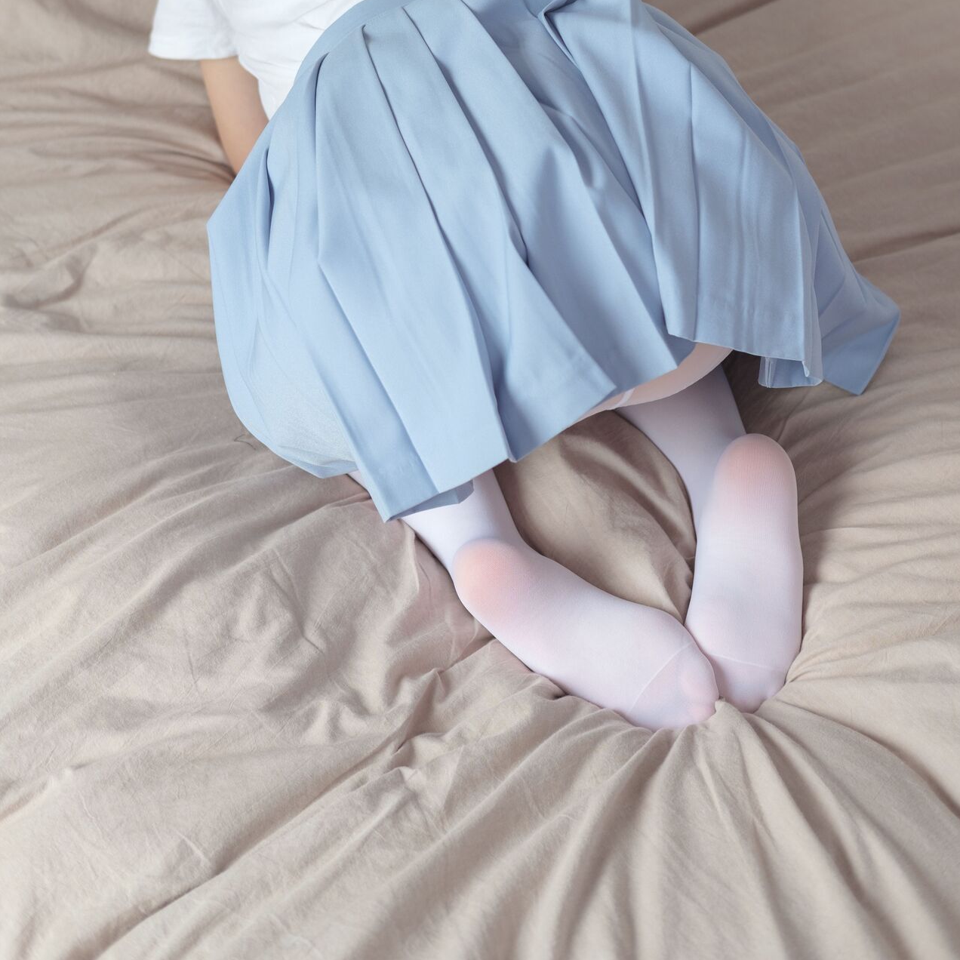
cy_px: 249
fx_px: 2134
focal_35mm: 68
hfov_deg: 25.4
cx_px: 482
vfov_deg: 25.1
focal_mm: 35
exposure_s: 1/80
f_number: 2.8
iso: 200
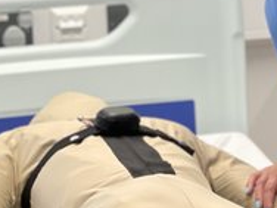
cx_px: 265
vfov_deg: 6.7
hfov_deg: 8.9
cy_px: 114
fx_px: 1768
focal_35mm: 221
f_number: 2
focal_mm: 6
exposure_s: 1/100
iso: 100
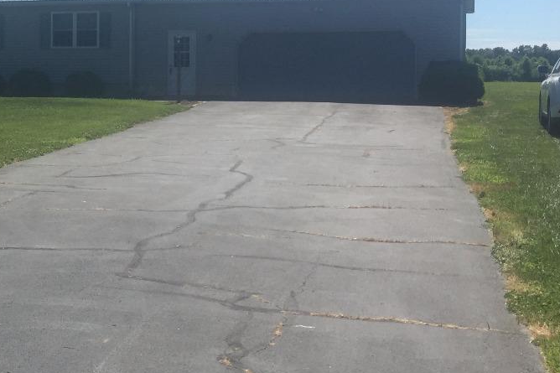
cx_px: 68
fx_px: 1011
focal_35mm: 65
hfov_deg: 29.8
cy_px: 98
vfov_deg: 20.8
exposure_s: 1/2198
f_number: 2.2
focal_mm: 4.15
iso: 32
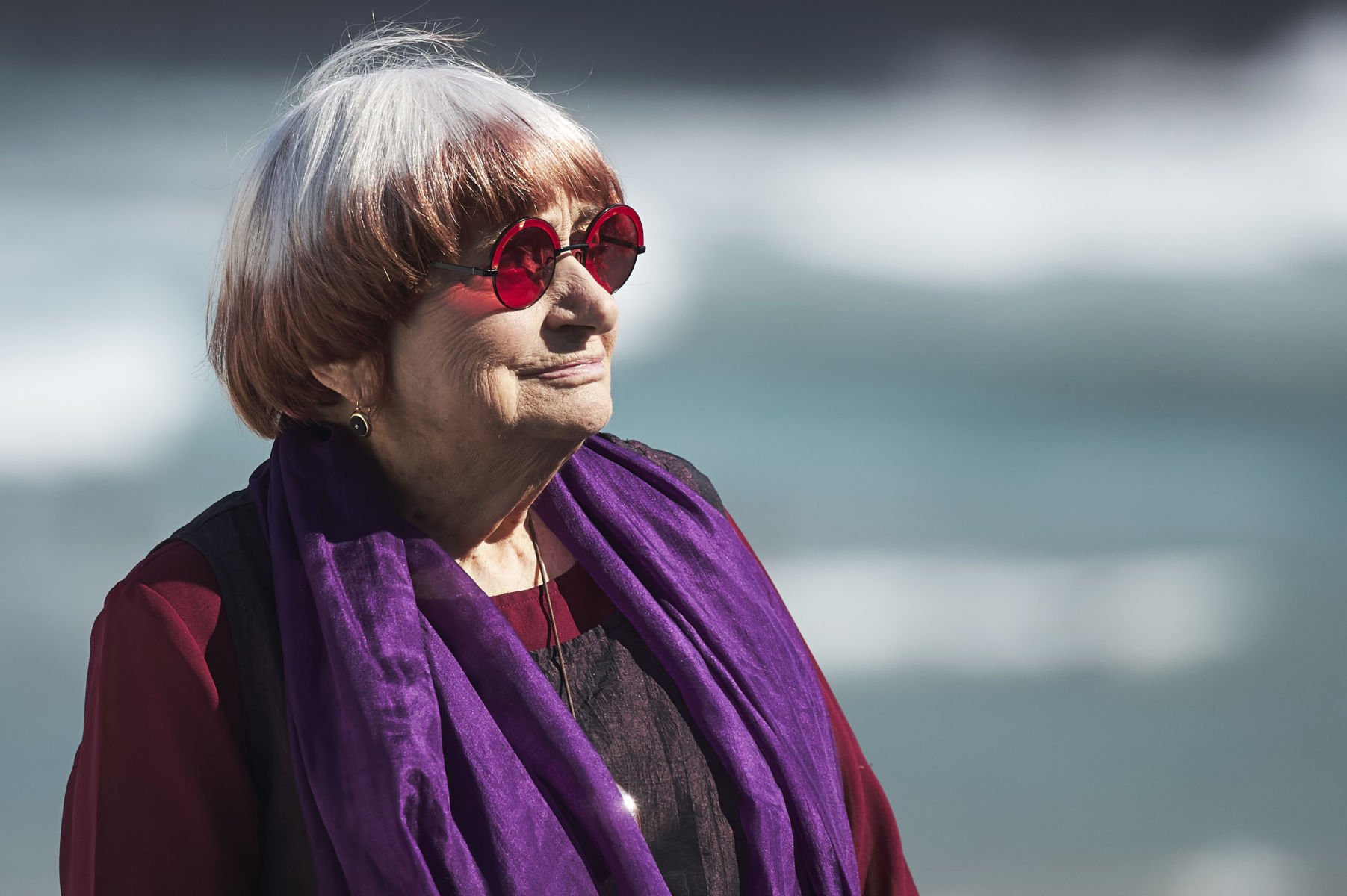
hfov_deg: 5.2
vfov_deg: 3.4
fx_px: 14958
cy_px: 448
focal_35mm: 400
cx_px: 674
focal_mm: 400
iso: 400
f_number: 5.6
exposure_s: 1/2000
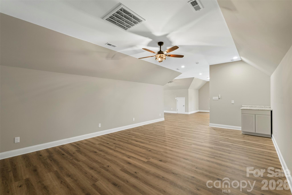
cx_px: 146
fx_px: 130
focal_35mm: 16
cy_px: 98
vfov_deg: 73.7
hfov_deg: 96.7
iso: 1000
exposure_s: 1/4
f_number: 6.3
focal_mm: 16
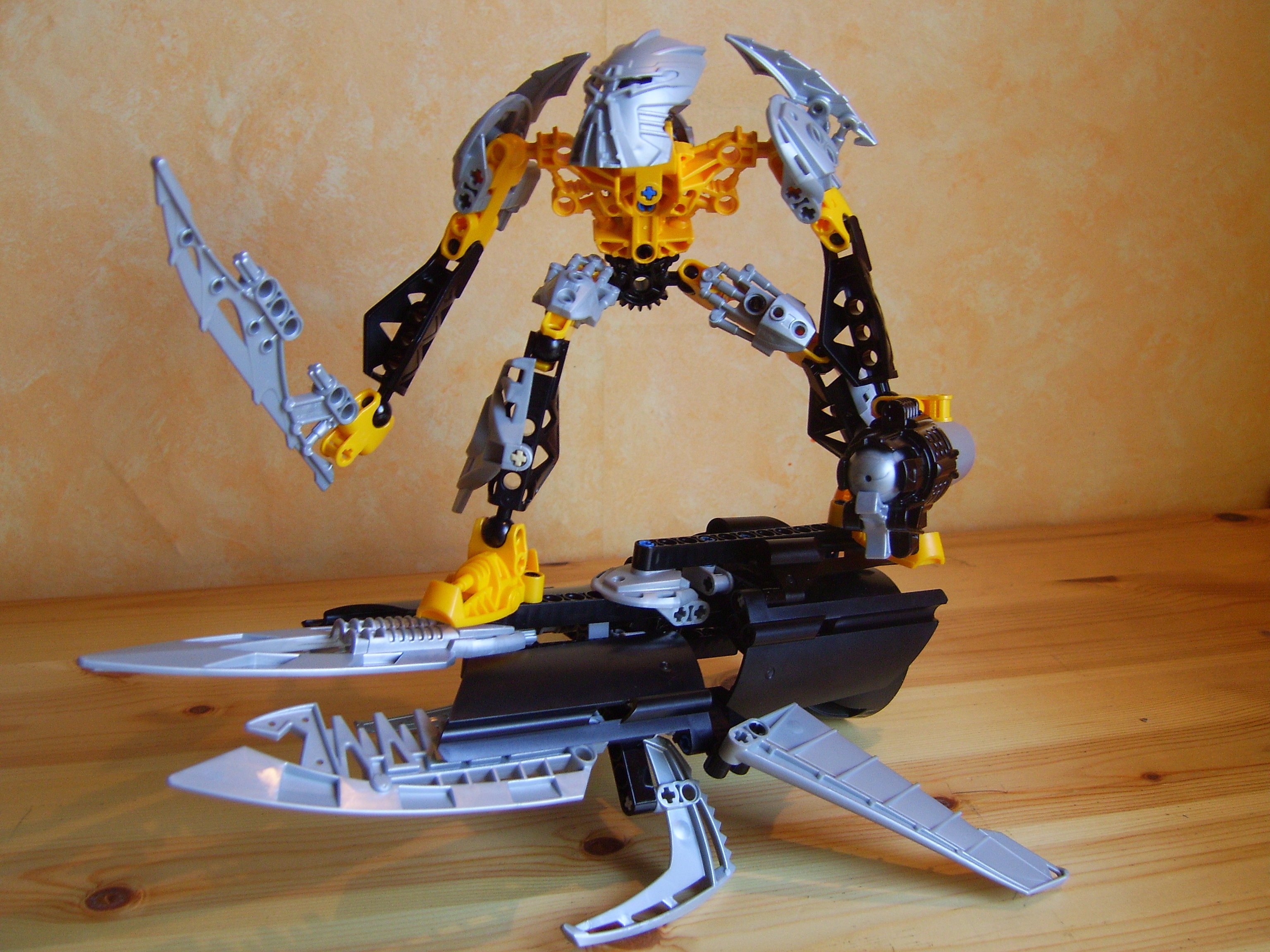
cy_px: 476
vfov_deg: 37.7
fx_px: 1394
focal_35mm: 38
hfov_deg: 49.0
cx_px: 635
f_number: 2.8
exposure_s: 1/30
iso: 85
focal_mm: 7.8
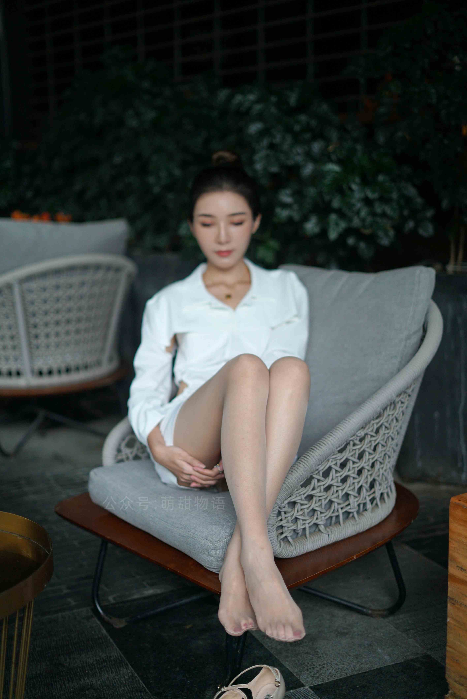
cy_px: 350
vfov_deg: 39.6
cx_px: 234
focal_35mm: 50
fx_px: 972
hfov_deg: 27.0
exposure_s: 1/1000
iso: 320
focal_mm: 50
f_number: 1.8
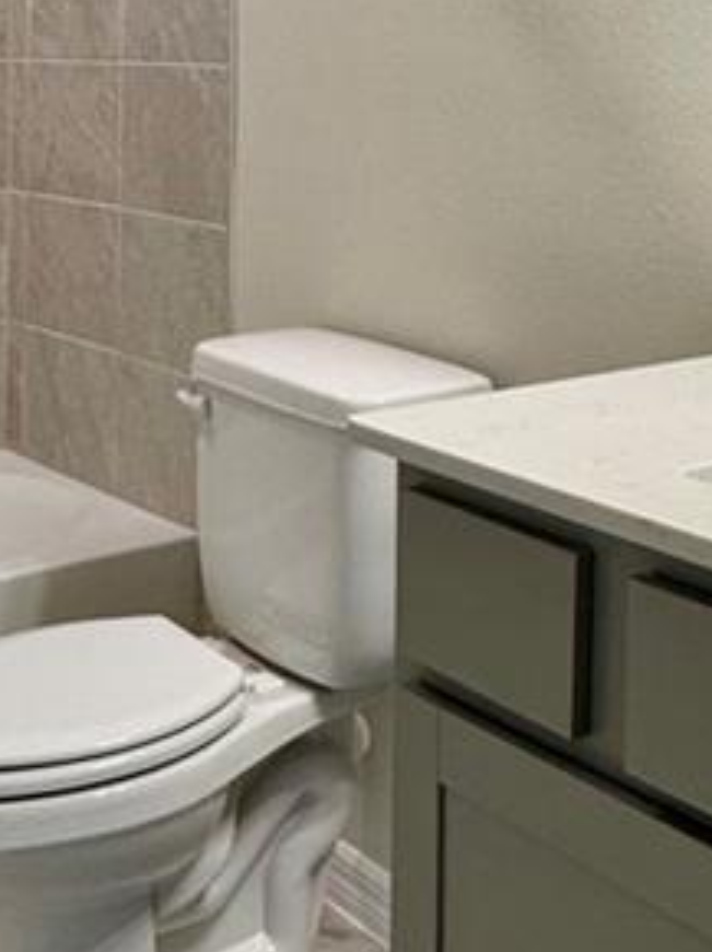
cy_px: 62
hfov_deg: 25.2
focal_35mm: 58
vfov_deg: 31.4
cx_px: 417
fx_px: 1593
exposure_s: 1/120
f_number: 2.2
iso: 160
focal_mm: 2.22
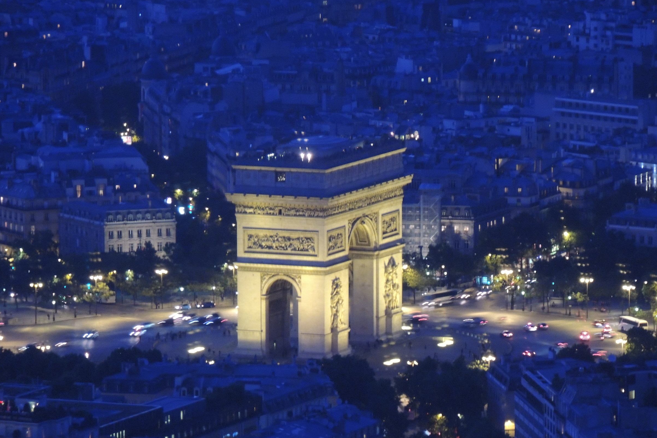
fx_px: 7610
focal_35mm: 417
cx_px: 328
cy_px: 228
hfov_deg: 4.9
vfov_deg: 3.3
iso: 800
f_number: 4.8
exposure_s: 1/3
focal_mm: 71.3
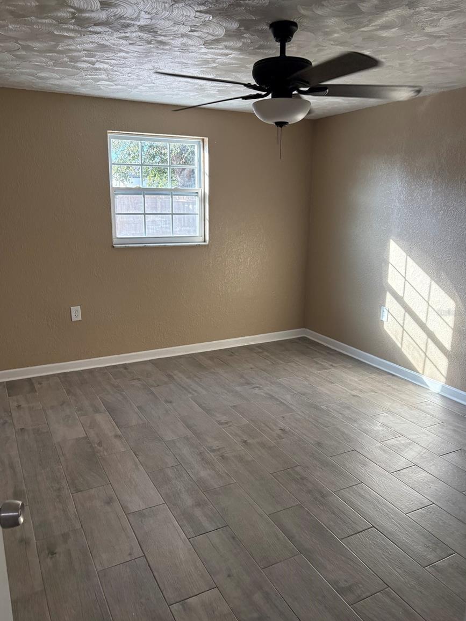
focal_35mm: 27
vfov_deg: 65.3
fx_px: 485
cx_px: 233
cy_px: 312
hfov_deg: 51.4
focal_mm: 5.96
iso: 125
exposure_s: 1/206
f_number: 1.6
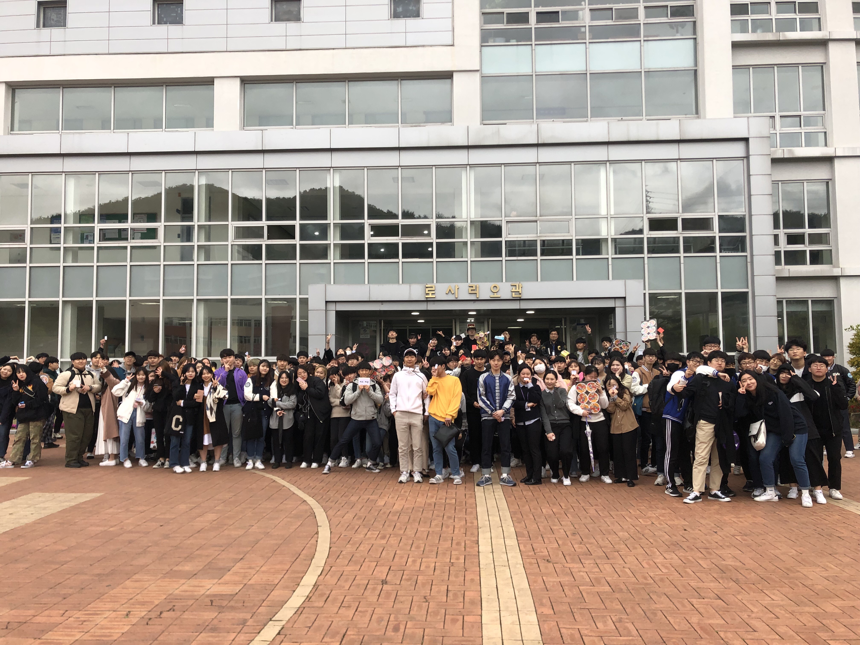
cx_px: 430
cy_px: 322
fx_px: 696
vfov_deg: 49.7
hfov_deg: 63.4
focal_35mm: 28
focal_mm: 3.99
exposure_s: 1/120
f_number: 1.8
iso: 50
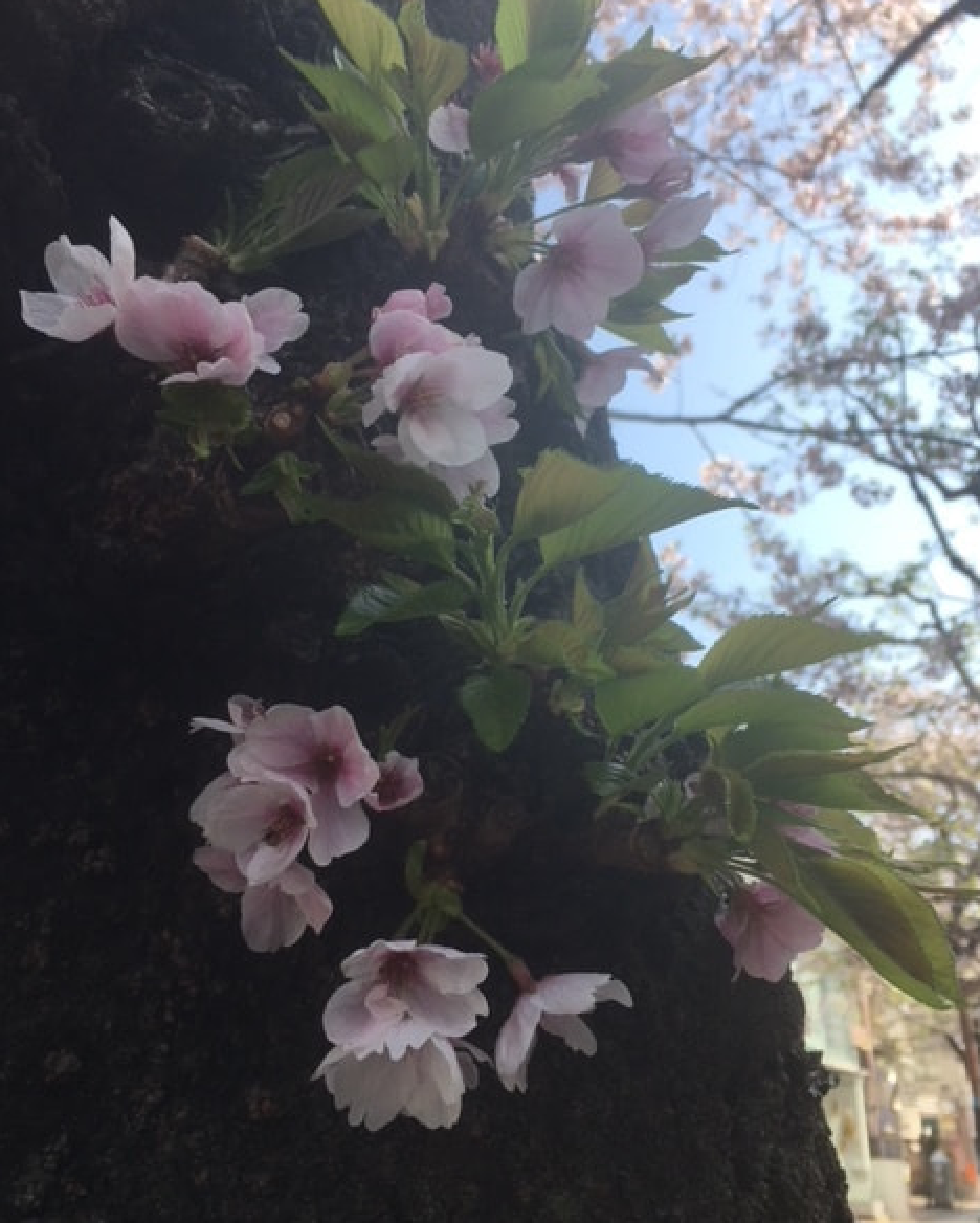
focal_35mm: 31
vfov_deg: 57.1
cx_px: 496
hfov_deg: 47.2
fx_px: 1123
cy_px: 628
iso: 25
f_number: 2.2
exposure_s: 1/605
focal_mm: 4.15
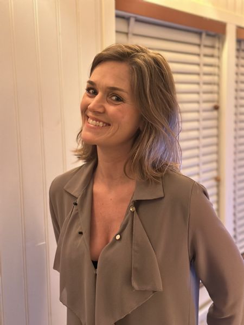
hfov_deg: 30.3
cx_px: 122
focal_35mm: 48
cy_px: 162
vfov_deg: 39.7
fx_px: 451
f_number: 1.78
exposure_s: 1/20
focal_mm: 6.86
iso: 800
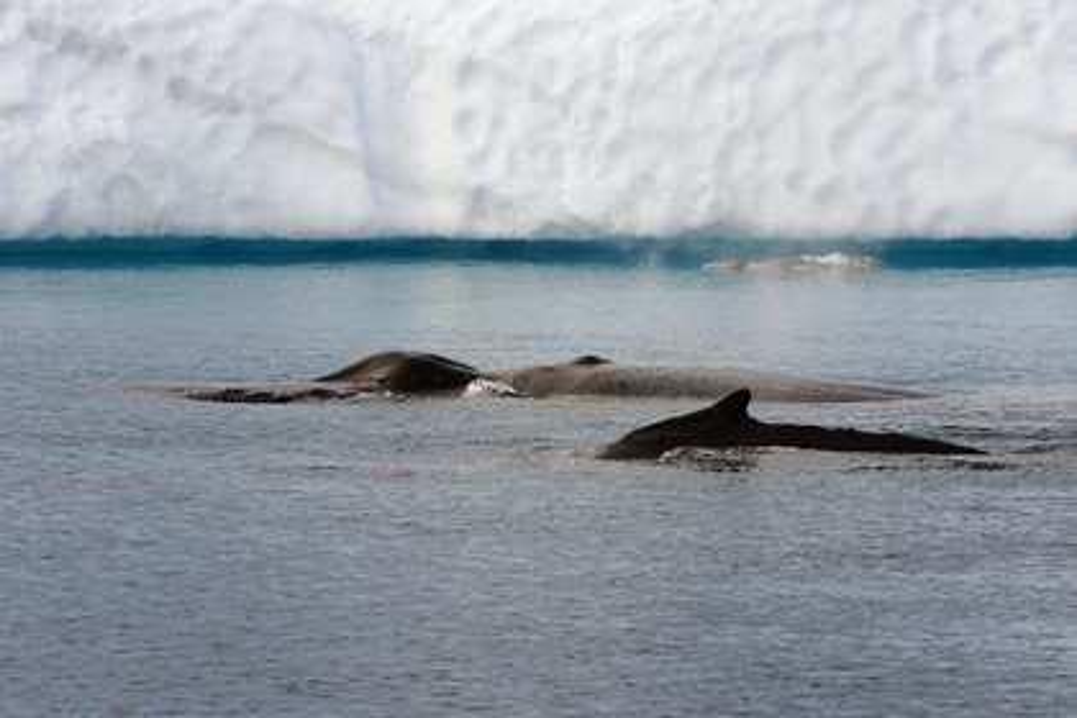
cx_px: 538
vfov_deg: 4.9
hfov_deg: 7.4
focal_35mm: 280
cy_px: 359
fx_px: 8376
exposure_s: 1/640
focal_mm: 280
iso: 400
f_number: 8
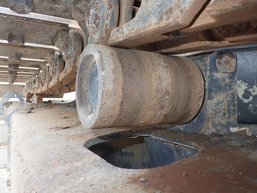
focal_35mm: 28
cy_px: 96
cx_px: 128
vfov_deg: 49.7
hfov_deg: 63.4
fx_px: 208
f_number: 4.2
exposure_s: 1/60
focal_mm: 5
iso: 250
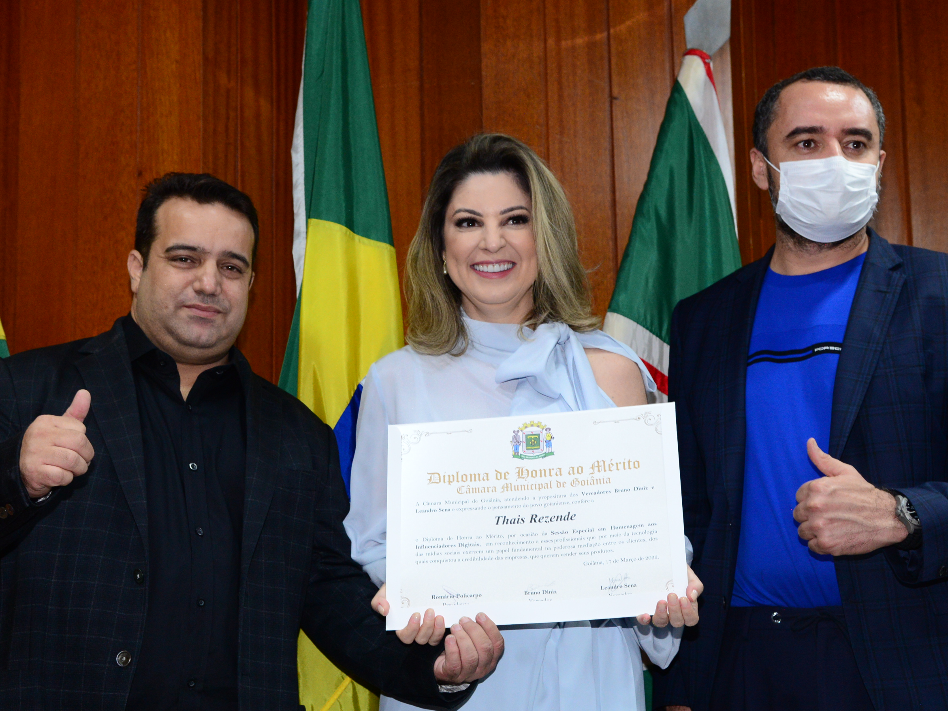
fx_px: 1862
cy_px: 360
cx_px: 471
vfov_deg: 21.6
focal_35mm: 68
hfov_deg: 28.6
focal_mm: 55
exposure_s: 1/100
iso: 2500
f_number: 4.5
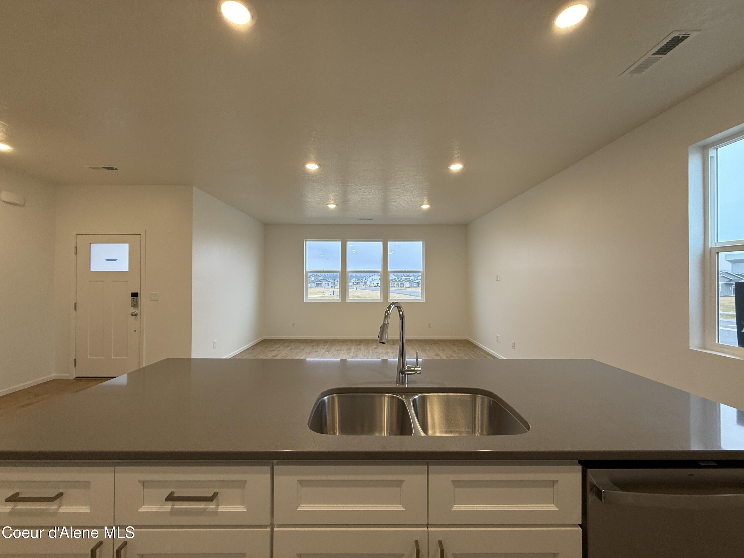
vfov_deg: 85.7
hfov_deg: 102.1
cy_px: 279
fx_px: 301
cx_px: 372
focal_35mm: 14
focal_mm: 2.22
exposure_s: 1/120
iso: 160
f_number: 2.2
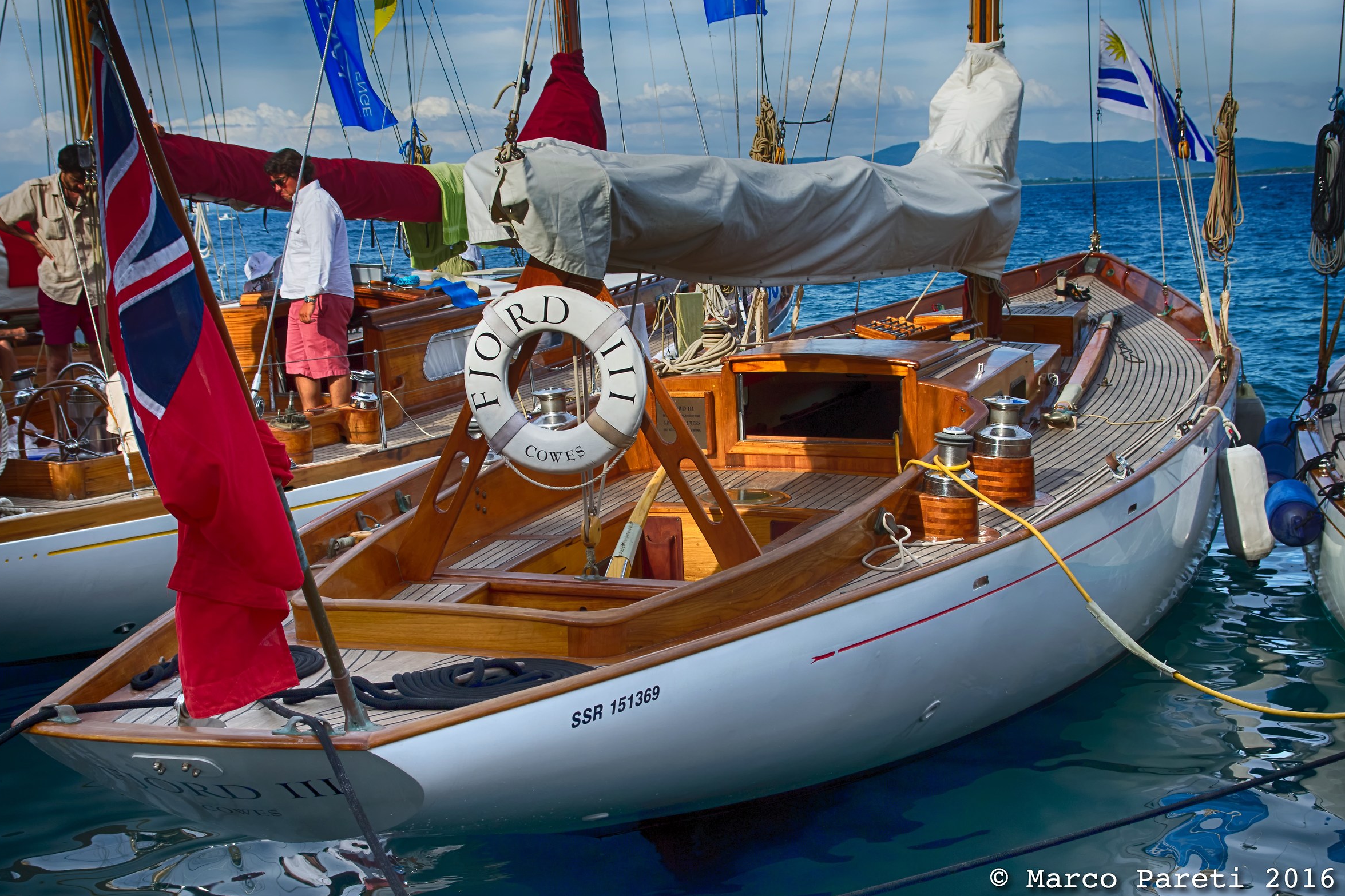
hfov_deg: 40.3
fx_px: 1830
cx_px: 679
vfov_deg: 27.5
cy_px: 451
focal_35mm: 49
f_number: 7.1
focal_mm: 32
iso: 100
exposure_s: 1/200
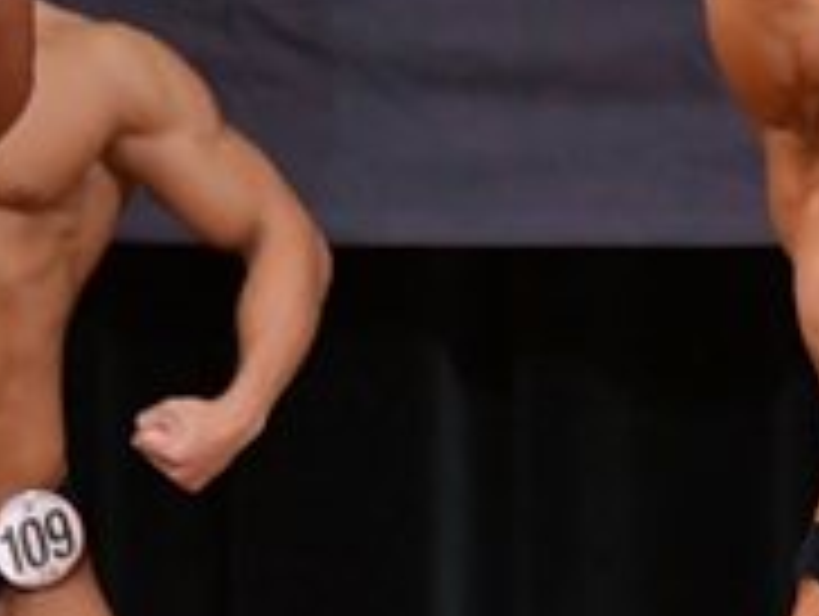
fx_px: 26155
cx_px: 817
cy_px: 697
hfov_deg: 1.8
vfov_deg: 1.4
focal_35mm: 1104
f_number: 5.6
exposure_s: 1/400
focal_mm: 180
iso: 5000
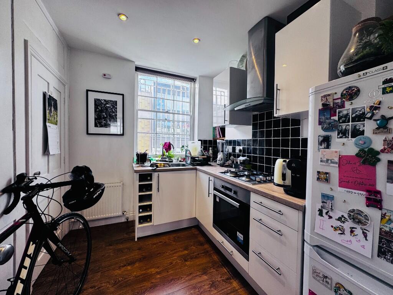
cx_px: 196
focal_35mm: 14
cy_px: 148
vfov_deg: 85.7
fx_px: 159
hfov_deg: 102.1
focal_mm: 2.22
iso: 50
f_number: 2.2
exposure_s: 1/99
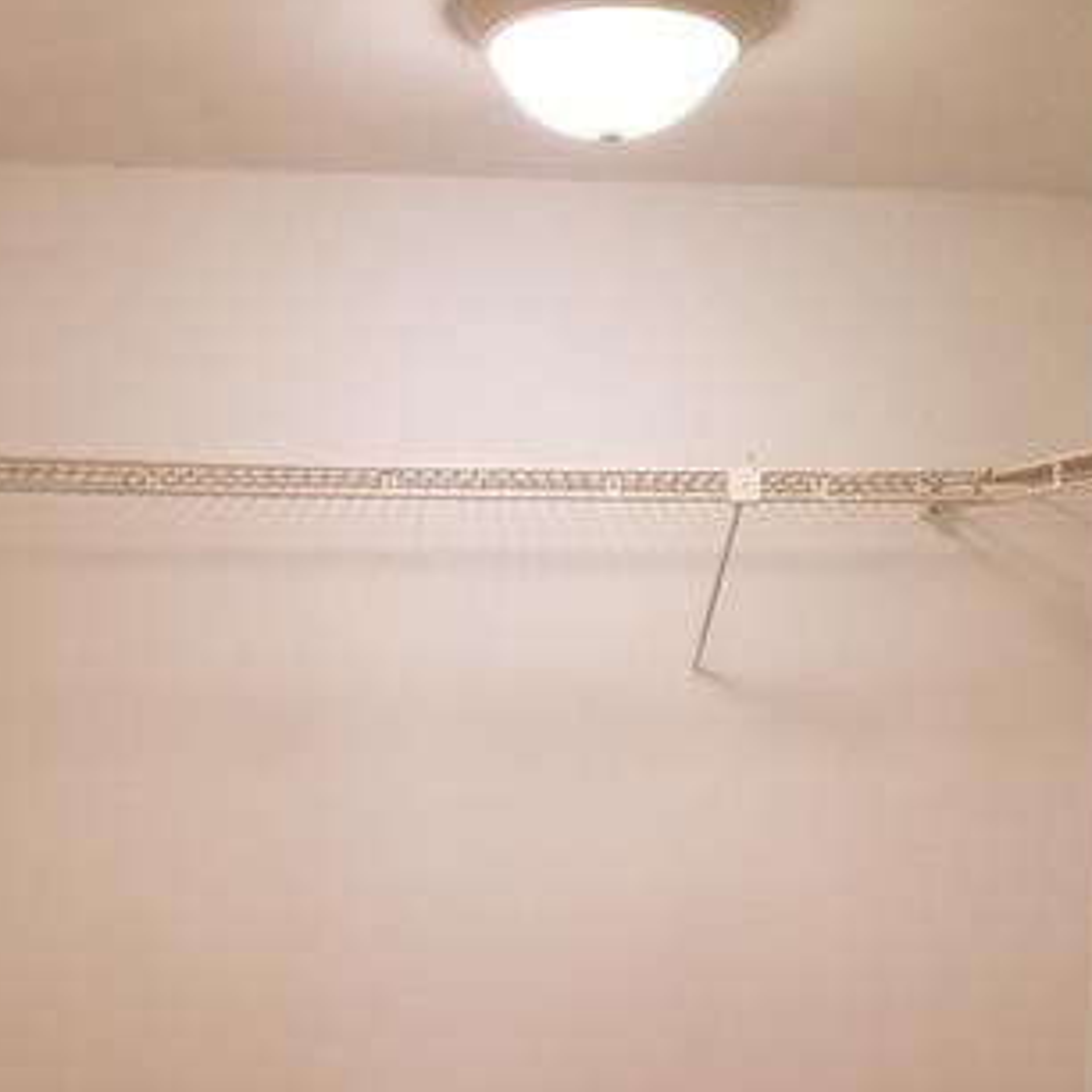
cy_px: 881
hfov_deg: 37.5
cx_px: 460
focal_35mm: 45
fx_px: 1606
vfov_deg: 36.2
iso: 160
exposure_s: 1/40
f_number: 1.7
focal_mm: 4.25
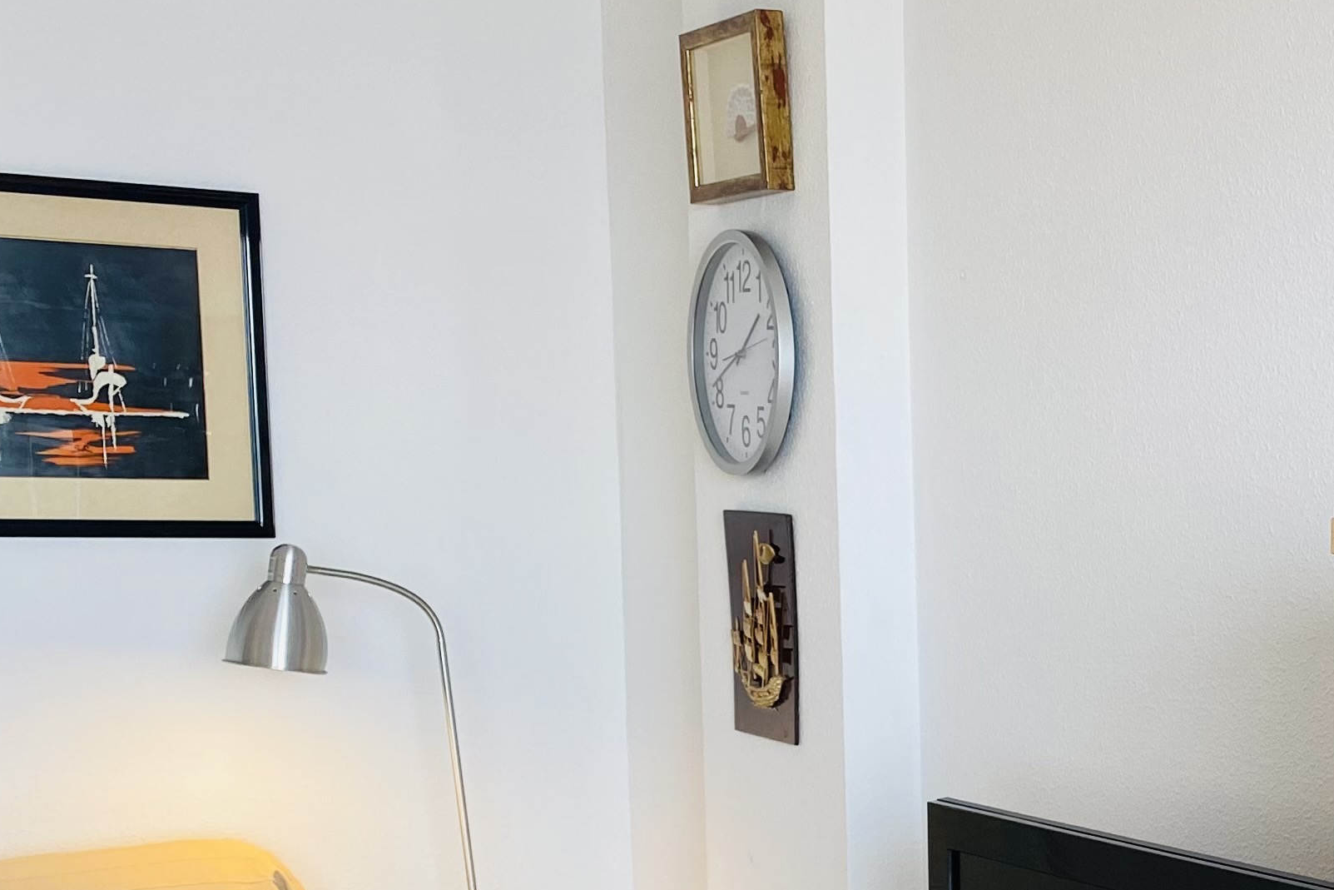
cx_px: 1506
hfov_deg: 27.0
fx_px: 2520
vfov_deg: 19.5
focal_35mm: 68
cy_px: 863
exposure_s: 1/100
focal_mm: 4.25
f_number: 1.8
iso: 40
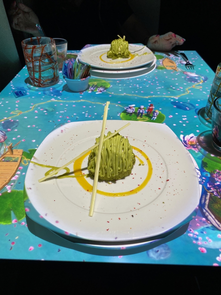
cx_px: 110
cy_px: 148
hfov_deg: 53.1
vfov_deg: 67.3
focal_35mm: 26
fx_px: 221
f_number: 1.8
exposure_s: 1/120
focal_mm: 4.25
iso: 64
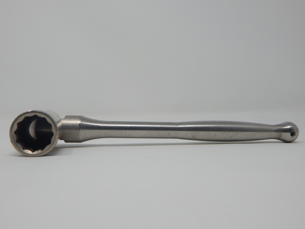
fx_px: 300
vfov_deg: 41.8
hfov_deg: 54.0
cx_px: 152
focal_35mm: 34
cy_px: 114
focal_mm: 6.1
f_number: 3.3
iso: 125
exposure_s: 1/160
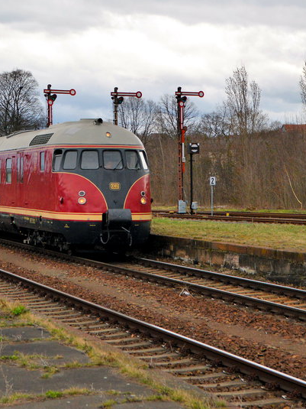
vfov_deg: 18.9
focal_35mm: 104
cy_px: 176
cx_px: 92
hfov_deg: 14.2
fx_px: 1226
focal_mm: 38
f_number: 5.6
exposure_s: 1/1600
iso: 400
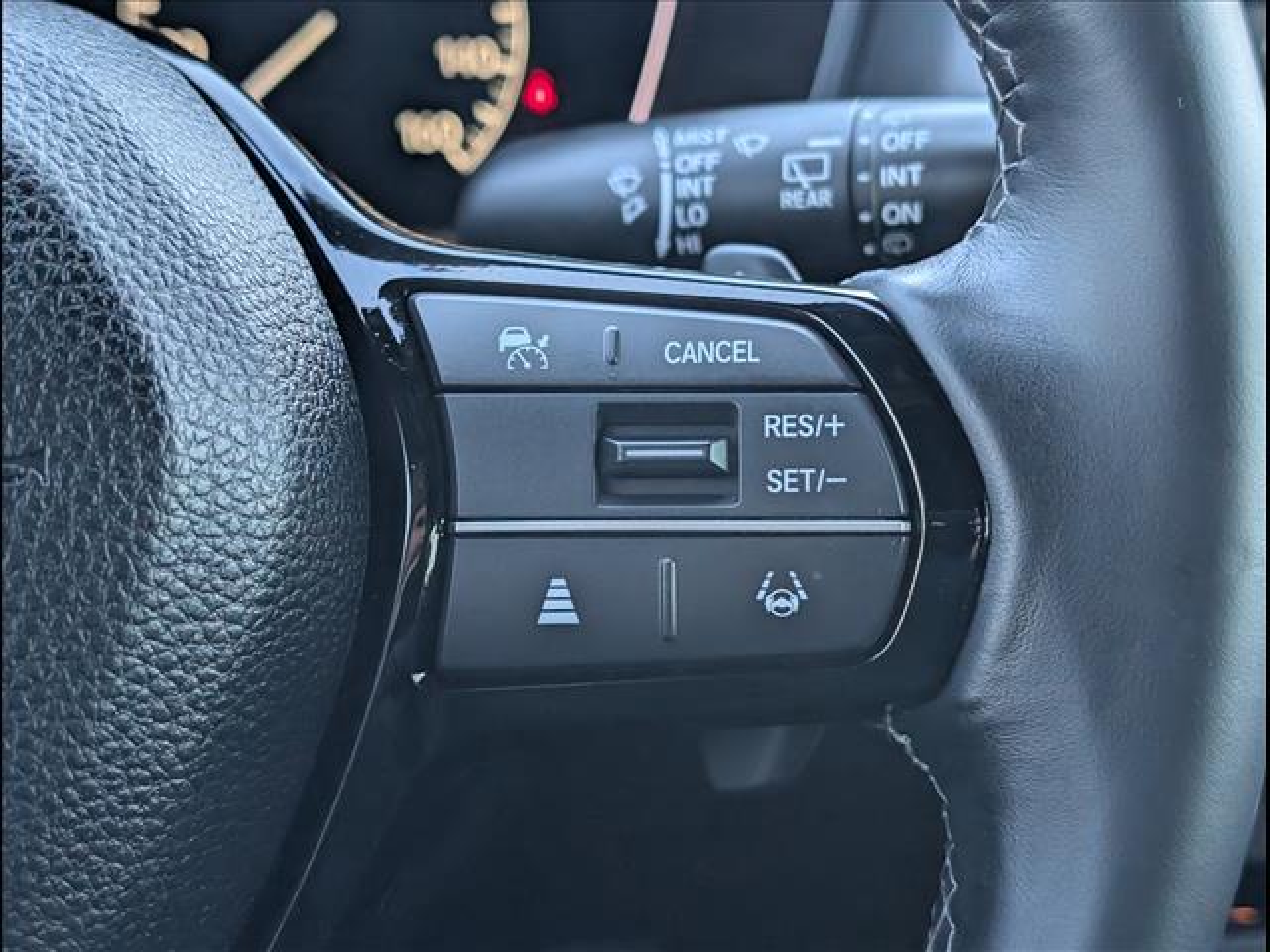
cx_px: 635
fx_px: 1798
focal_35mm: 49
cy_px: 476
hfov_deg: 38.9
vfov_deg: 29.7
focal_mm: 6.9
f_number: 1.68
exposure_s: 1/417
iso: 531
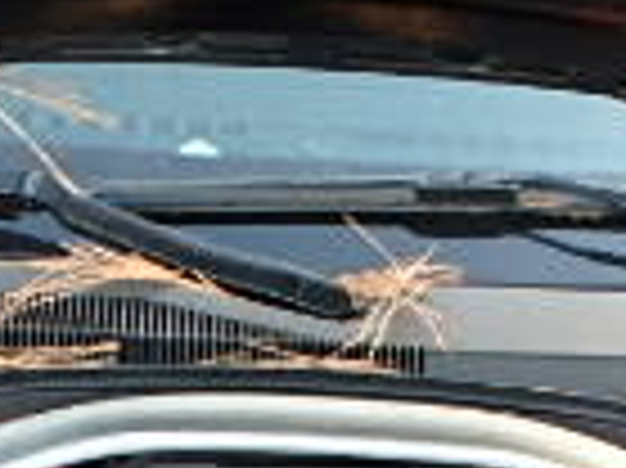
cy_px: 1035
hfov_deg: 20.2
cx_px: 360
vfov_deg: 12.6
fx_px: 1753
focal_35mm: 97
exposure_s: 1/30
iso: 320
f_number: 3.5
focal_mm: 3.7
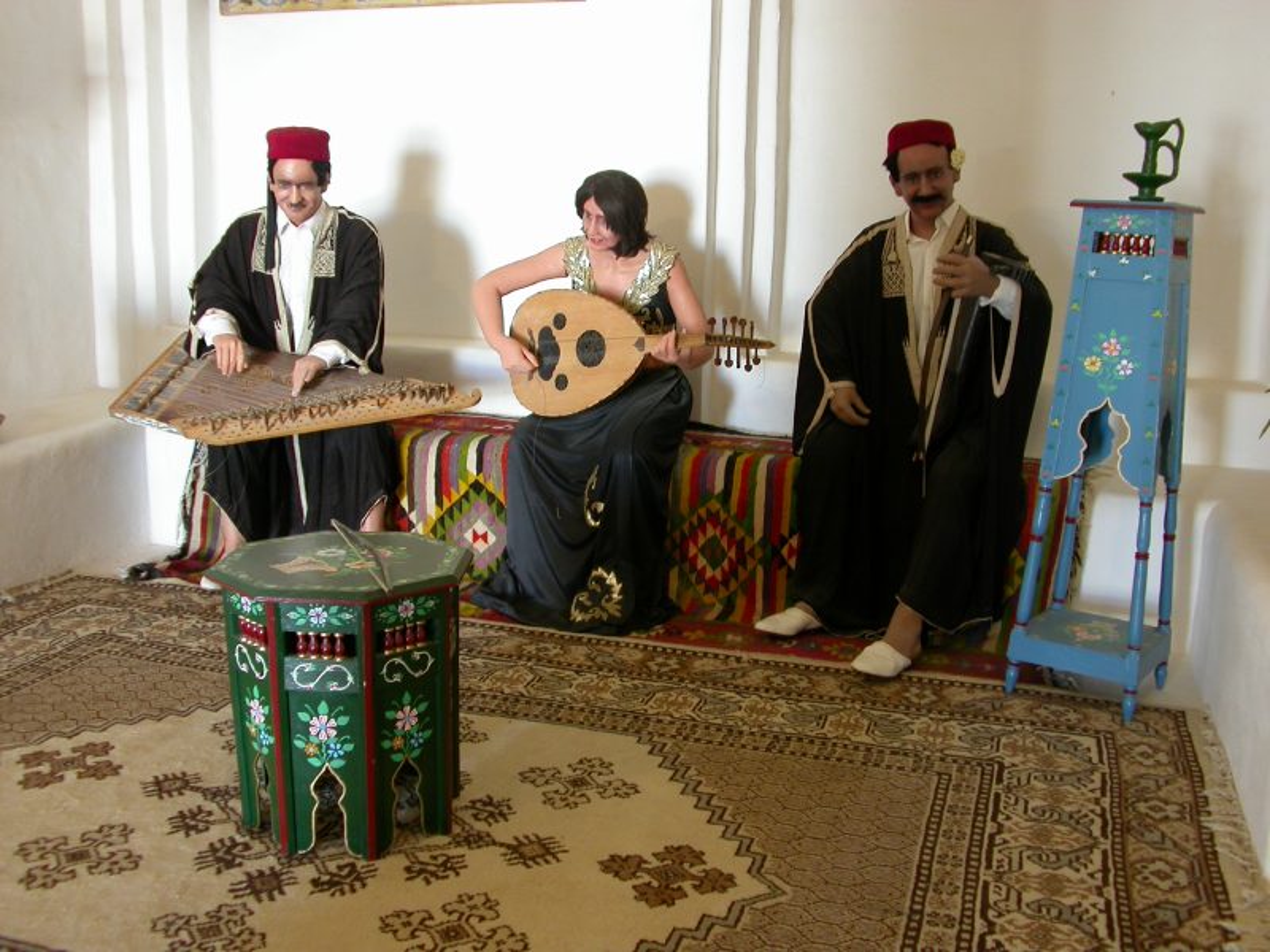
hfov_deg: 34.3
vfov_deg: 26.1
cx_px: 635
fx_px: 2055
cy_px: 476
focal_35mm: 56
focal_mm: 11.6
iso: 100
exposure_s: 1/8.9
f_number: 3
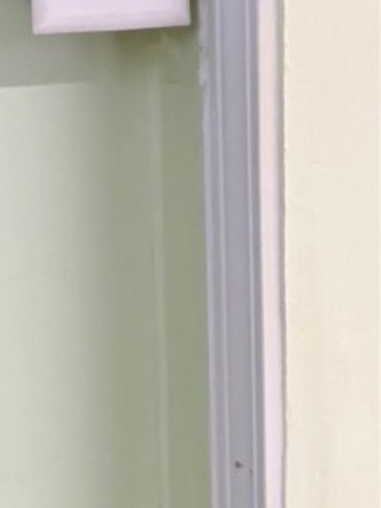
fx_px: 2744
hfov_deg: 7.9
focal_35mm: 187
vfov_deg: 10.5
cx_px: -80
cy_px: 437
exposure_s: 1/30
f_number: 2.8
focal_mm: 9
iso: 800
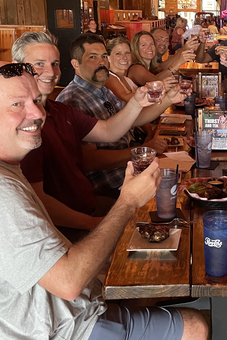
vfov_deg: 38.7
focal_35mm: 51
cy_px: 134
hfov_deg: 25.3
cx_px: 224
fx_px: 482
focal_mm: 4.2
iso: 400
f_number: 1.6
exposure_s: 1/60
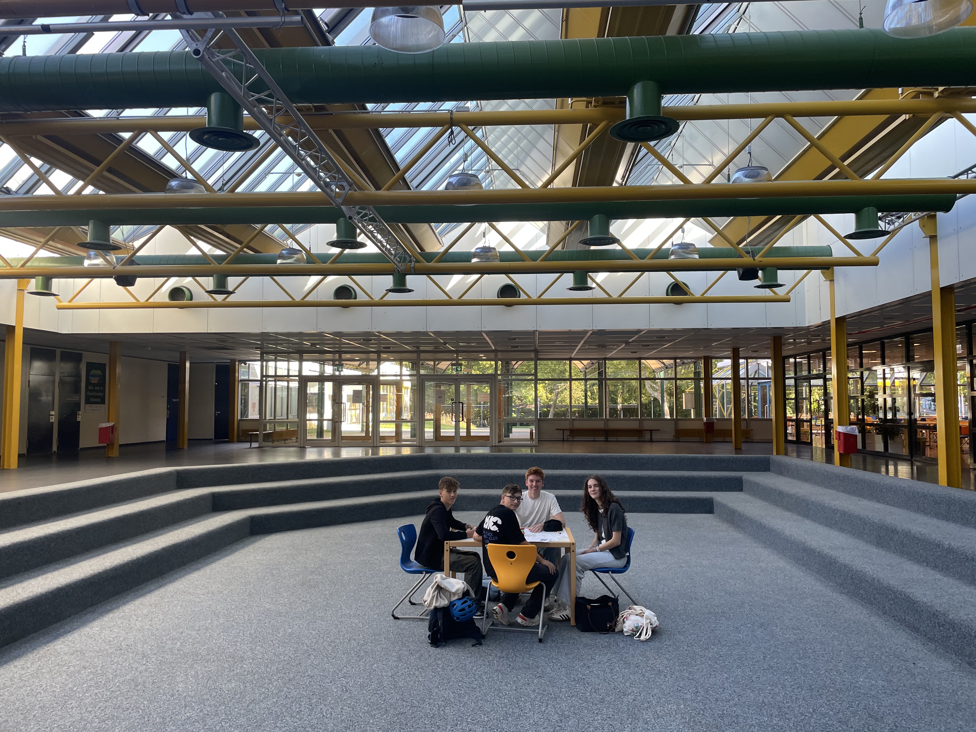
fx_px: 733
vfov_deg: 53.1
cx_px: 488
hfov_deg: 67.3
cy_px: 366
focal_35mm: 26
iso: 64
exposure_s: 1/121
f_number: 1.6
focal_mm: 4.2
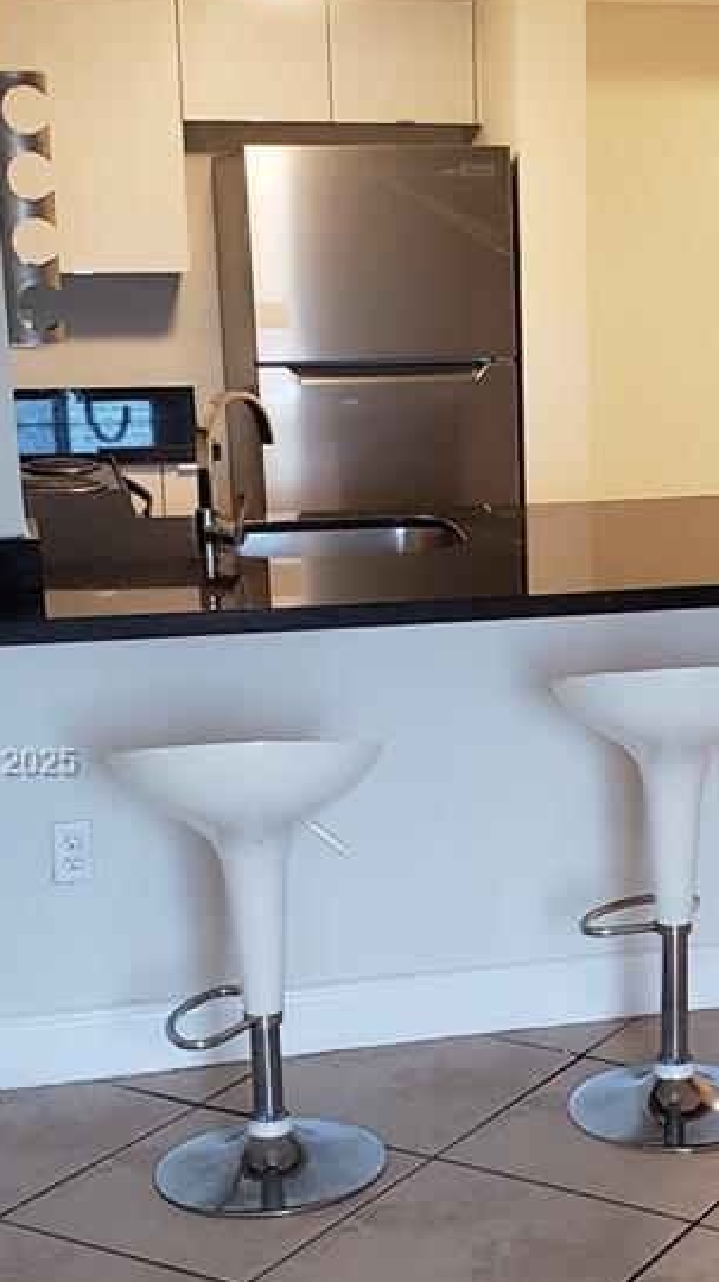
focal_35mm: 63
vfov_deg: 33.2
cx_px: 705
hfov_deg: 18.6
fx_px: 2139
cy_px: 764
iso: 320
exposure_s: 1/40
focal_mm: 4.3
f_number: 2.4
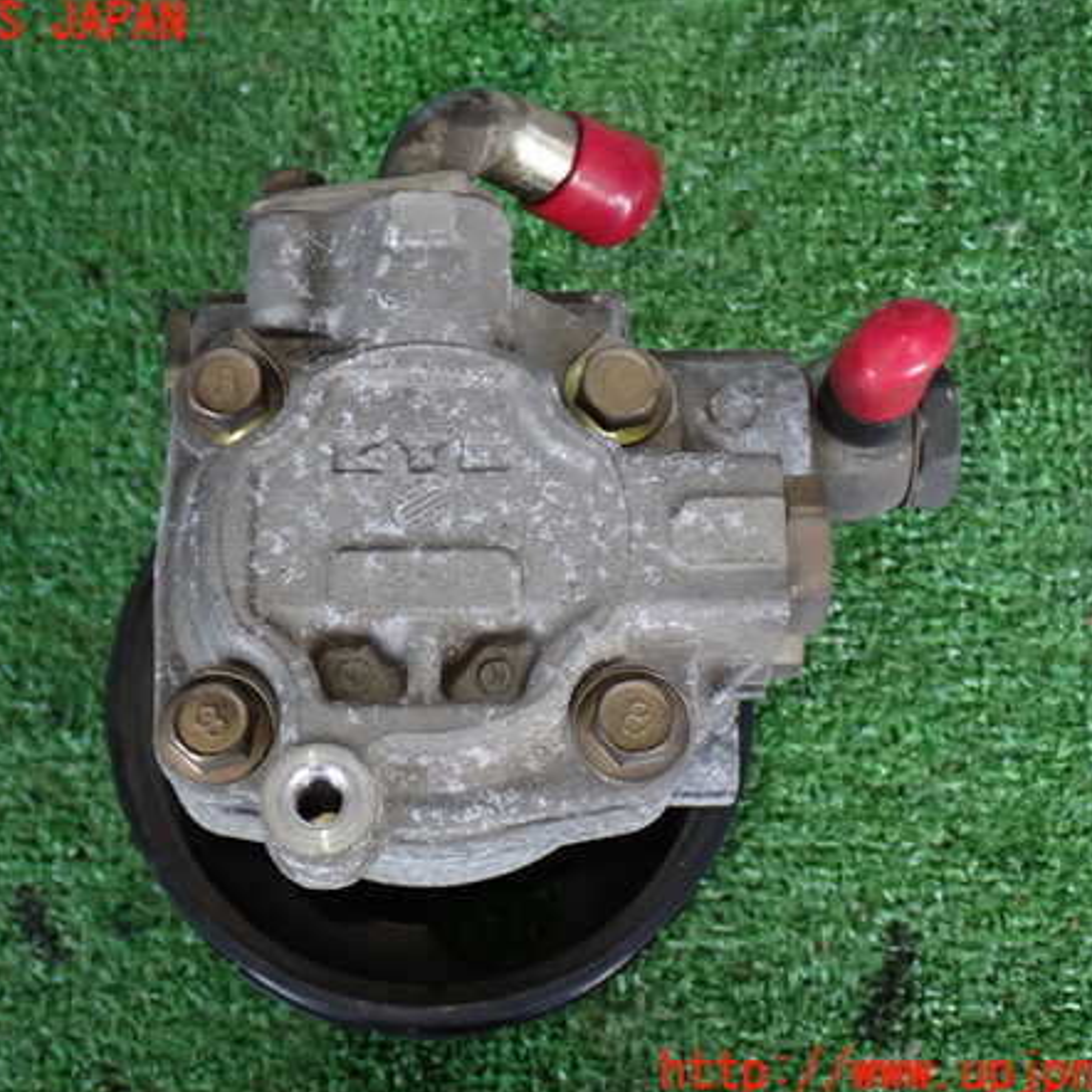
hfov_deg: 28.6
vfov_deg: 28.6
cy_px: 548
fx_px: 2141
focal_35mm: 60
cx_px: 477
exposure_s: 1/50
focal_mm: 9.01
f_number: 3.2
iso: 320
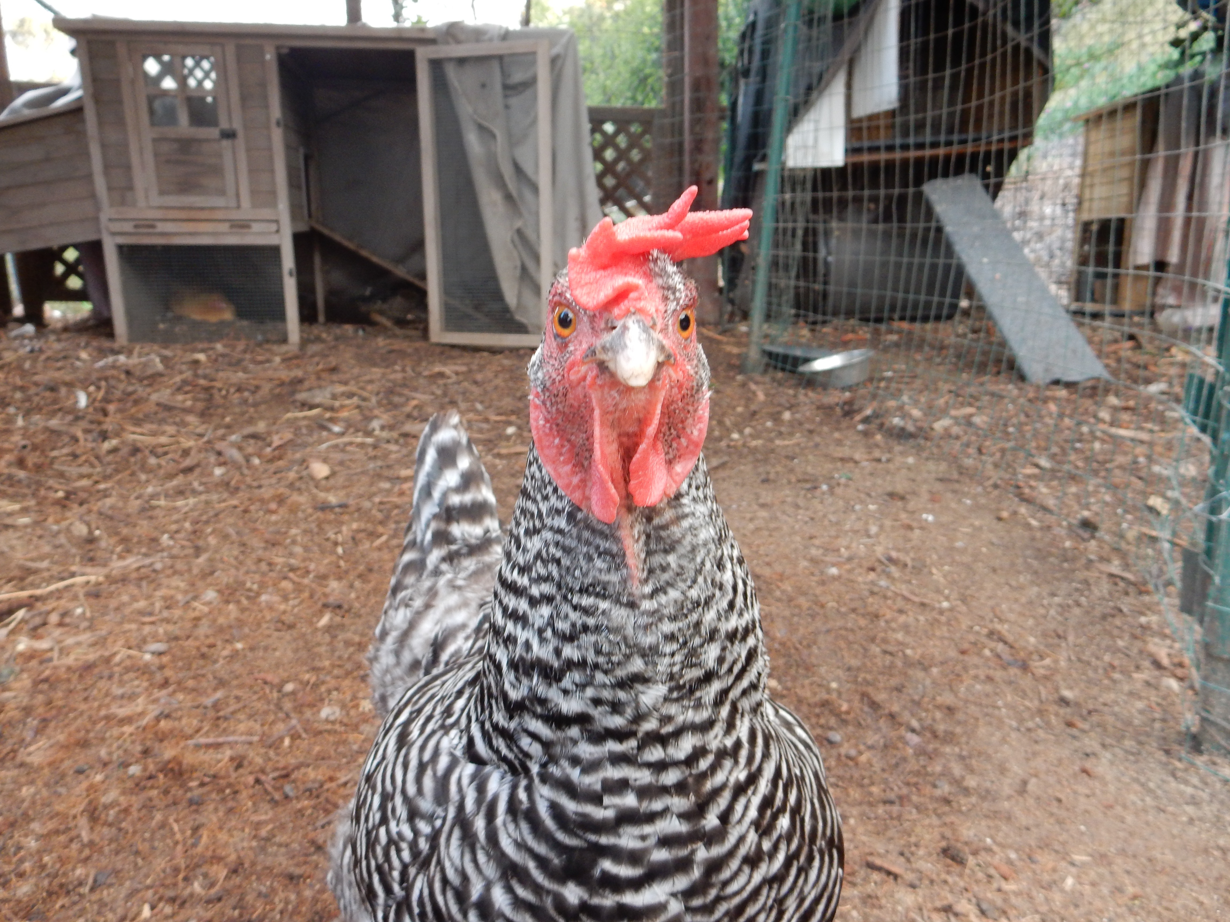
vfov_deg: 54.9
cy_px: 461
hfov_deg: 69.4
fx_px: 888
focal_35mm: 25
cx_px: 615
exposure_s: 1/30
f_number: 3.7
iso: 280
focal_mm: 4.5
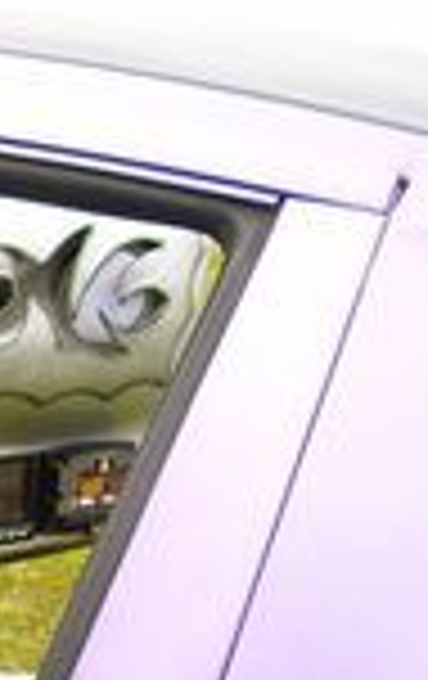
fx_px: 2916
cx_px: -838
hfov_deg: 7.4
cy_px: 811
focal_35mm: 157
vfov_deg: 13.0
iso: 64
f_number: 2.8
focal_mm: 5.7
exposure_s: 1/209
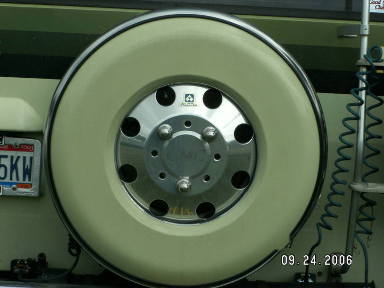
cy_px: 144
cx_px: 192
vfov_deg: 12.2
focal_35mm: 122
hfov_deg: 16.1
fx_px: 1354
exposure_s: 1/200
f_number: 8
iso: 50
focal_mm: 20.01
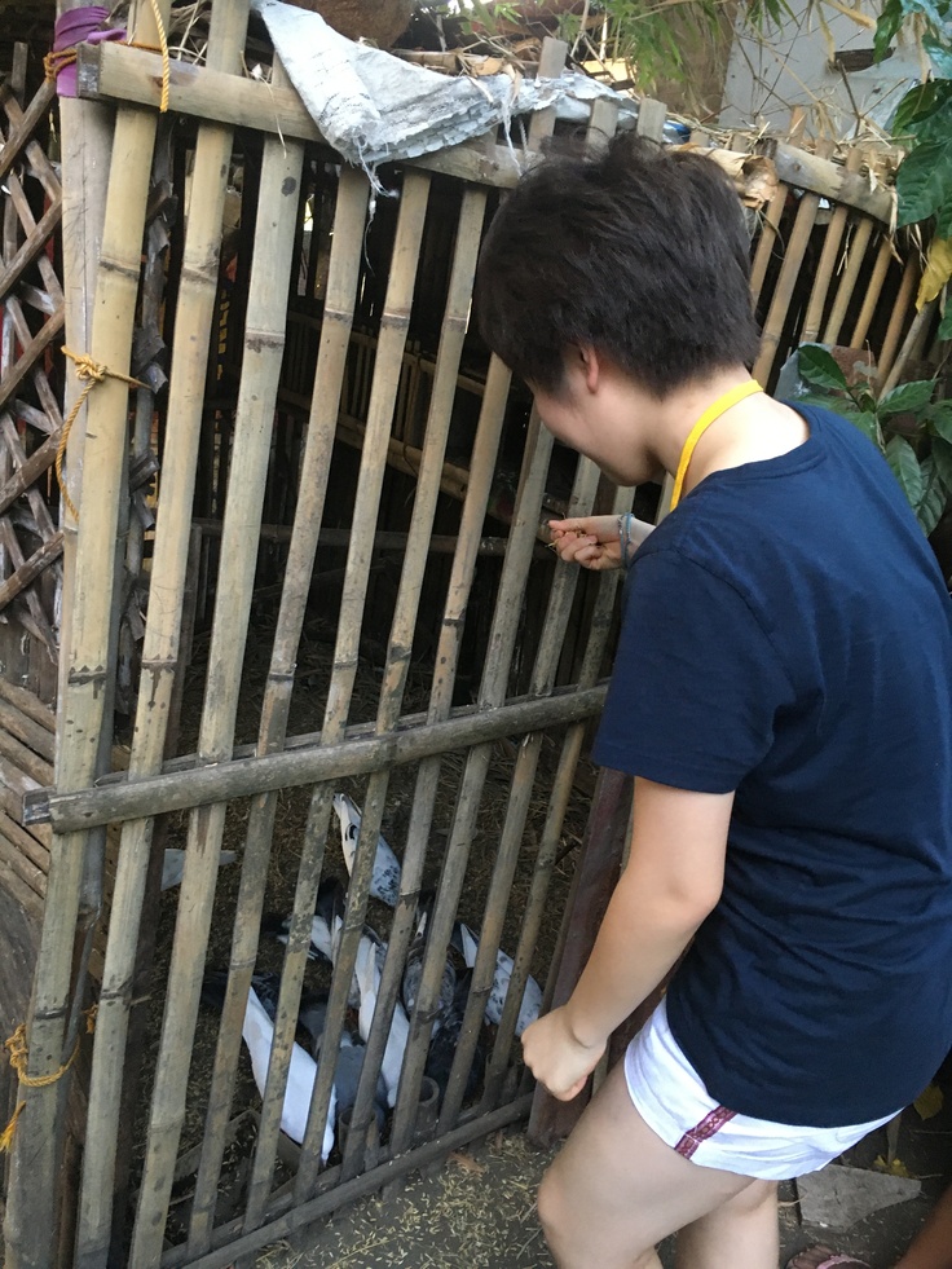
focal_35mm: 29
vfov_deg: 61.7
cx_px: 476
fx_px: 1063
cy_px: 634
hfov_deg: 48.2
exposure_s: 1/30
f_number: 2.2
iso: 160
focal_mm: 4.15
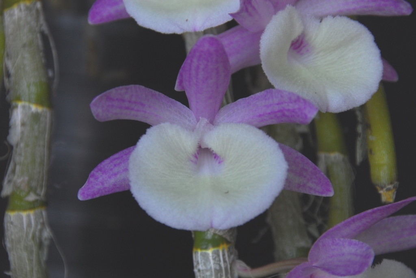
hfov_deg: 6.9
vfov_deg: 4.6
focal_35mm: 300
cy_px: 139
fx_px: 3470
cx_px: 208
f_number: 9
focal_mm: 200
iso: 320
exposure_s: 1/30
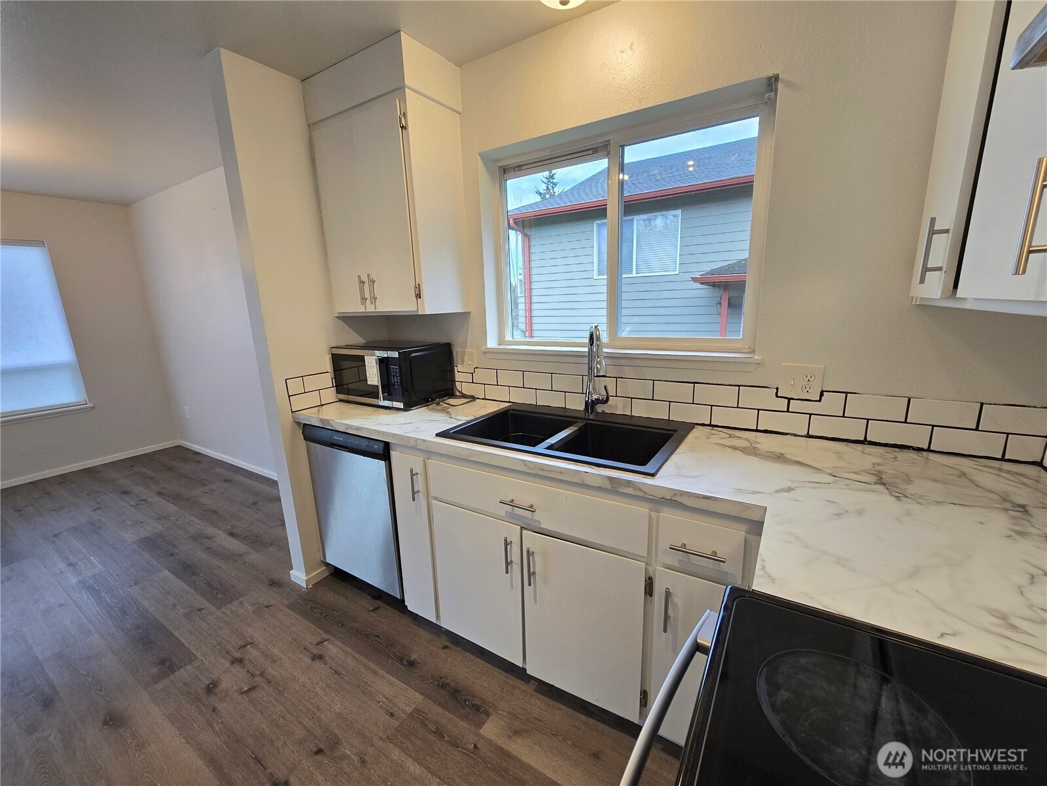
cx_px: 524
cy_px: 393
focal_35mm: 13
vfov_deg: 89.9
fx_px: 393
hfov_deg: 106.2
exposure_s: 1/60
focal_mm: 2.2
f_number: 2.2
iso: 64
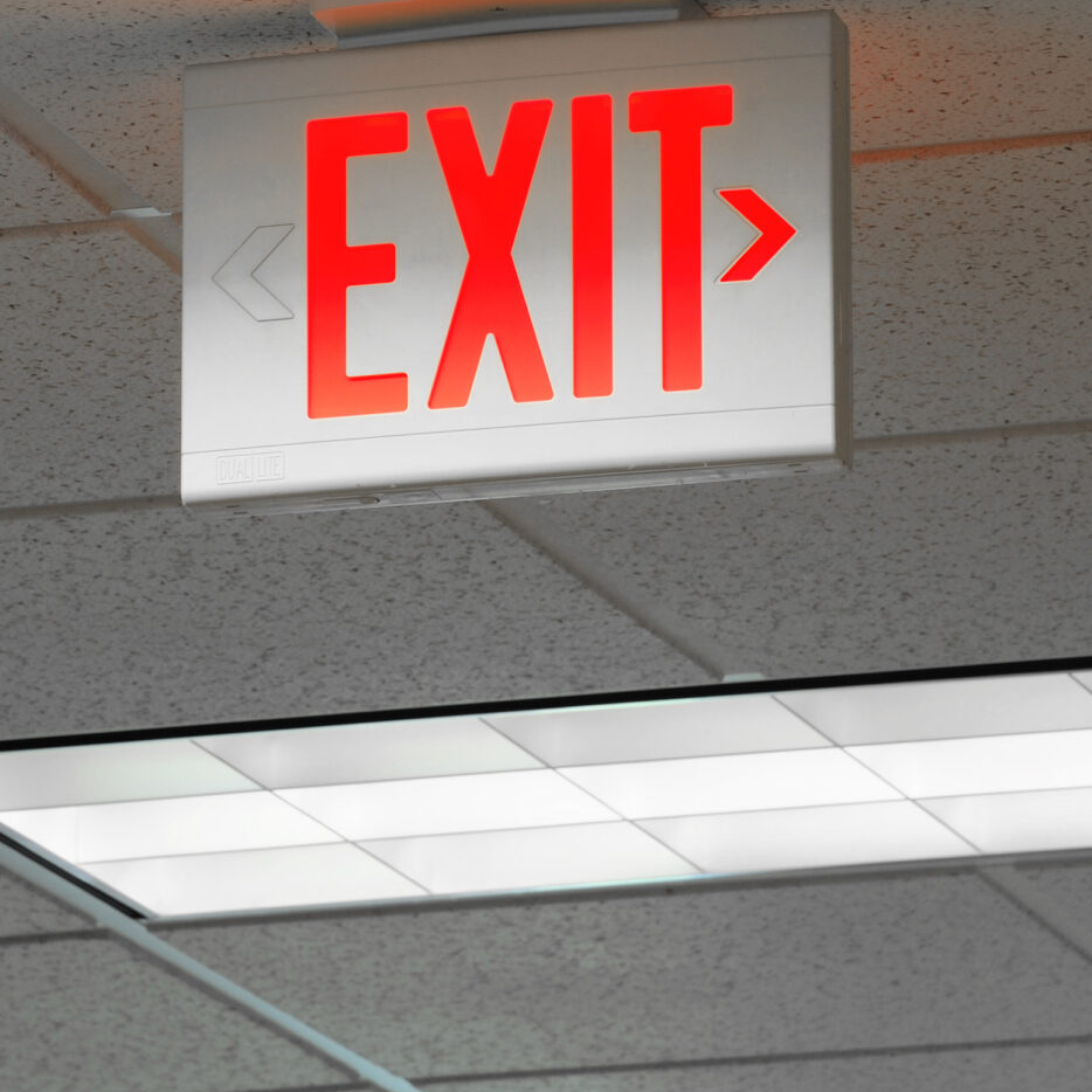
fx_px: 12456
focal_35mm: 349
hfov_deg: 5.0
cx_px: 505
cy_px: 305
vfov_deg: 5.0
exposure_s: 1
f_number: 14
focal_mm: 150
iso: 200
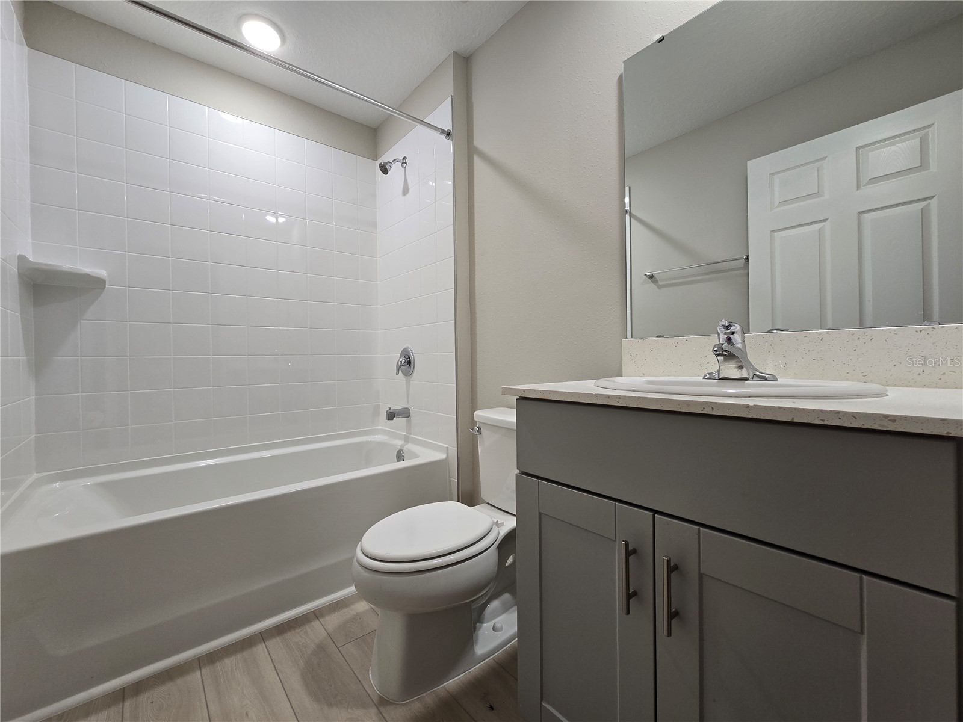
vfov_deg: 89.9
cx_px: 482
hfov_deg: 106.2
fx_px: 362
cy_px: 361
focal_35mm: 13
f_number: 2.2
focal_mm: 2.2
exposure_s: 1/60
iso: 100
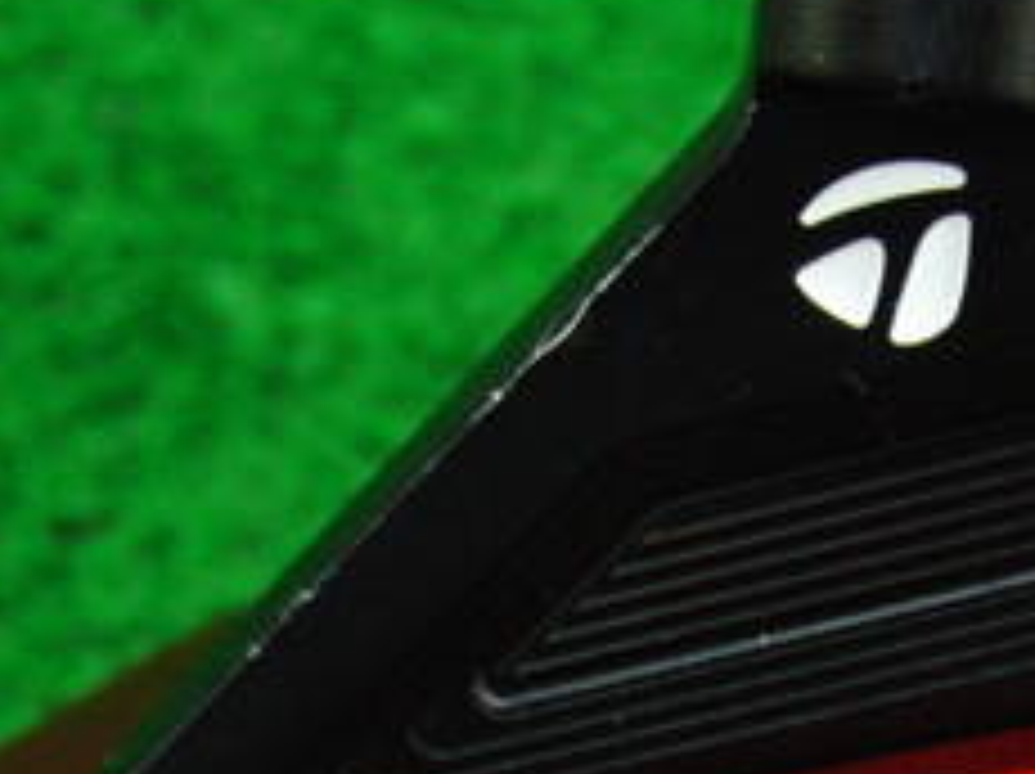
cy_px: 796
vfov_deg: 14.1
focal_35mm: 103
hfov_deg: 19.0
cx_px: 788
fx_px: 3076
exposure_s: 1/30
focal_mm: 6.42
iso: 400
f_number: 3.6
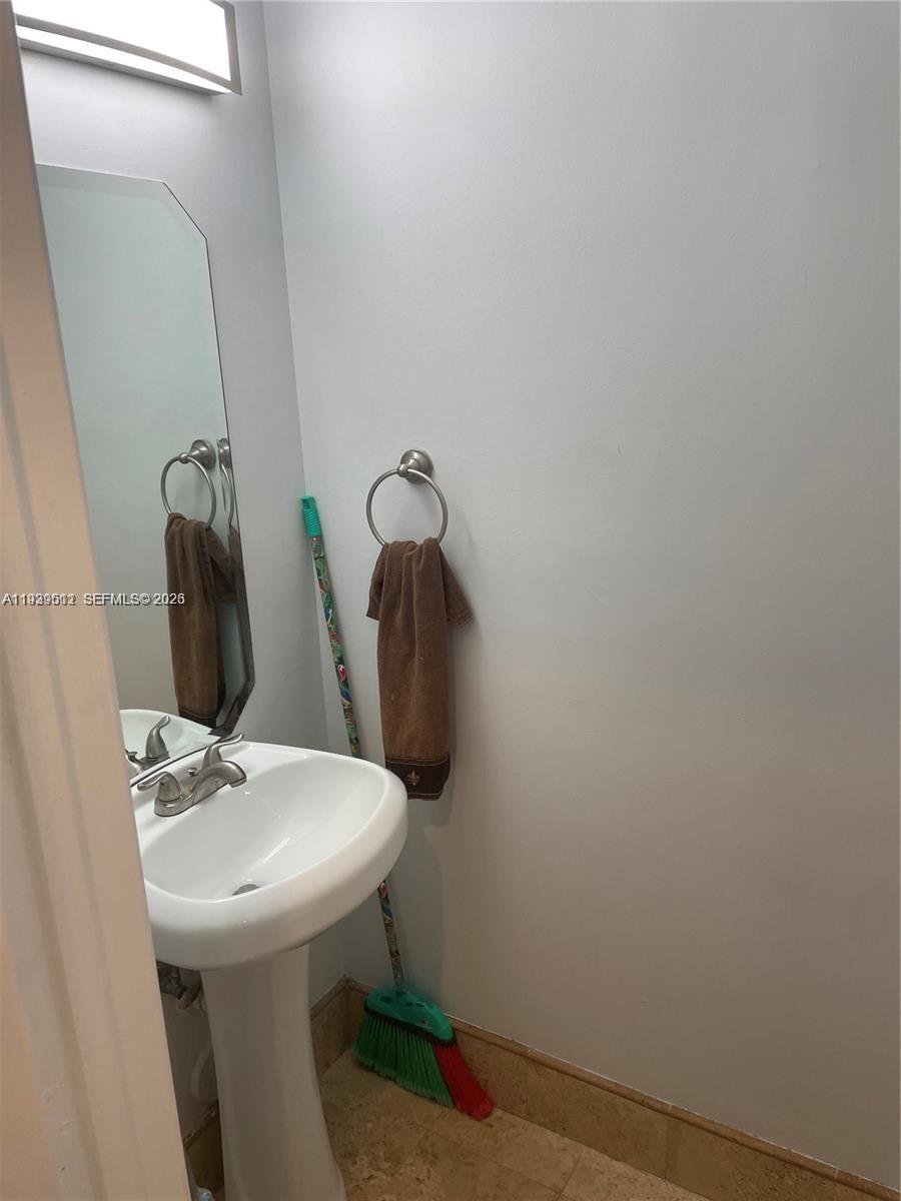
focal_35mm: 26
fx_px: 902
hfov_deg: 53.1
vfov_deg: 67.3
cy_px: 600
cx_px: 450
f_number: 1.6
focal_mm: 4.2
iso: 64
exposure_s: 1/120
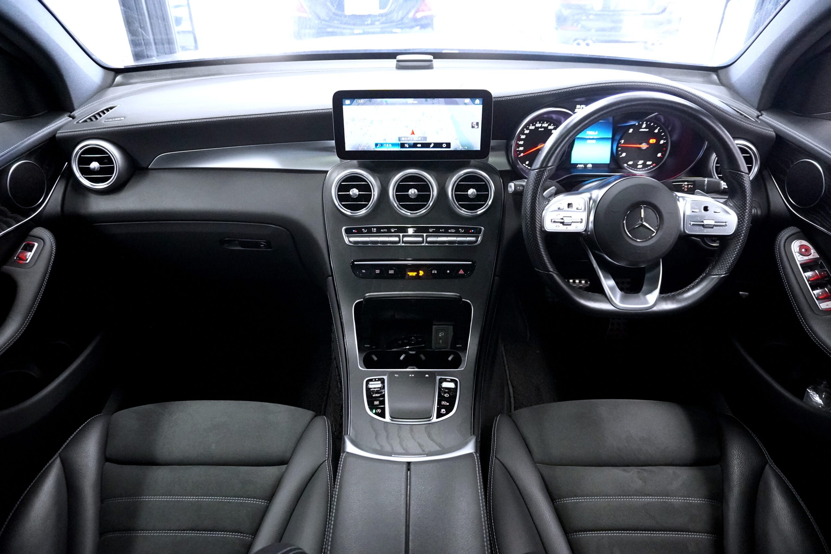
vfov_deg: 50.4
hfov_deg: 70.4
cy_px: 277
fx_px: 589
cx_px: 416
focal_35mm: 26
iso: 6400
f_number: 3.5
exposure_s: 1/125
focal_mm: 17
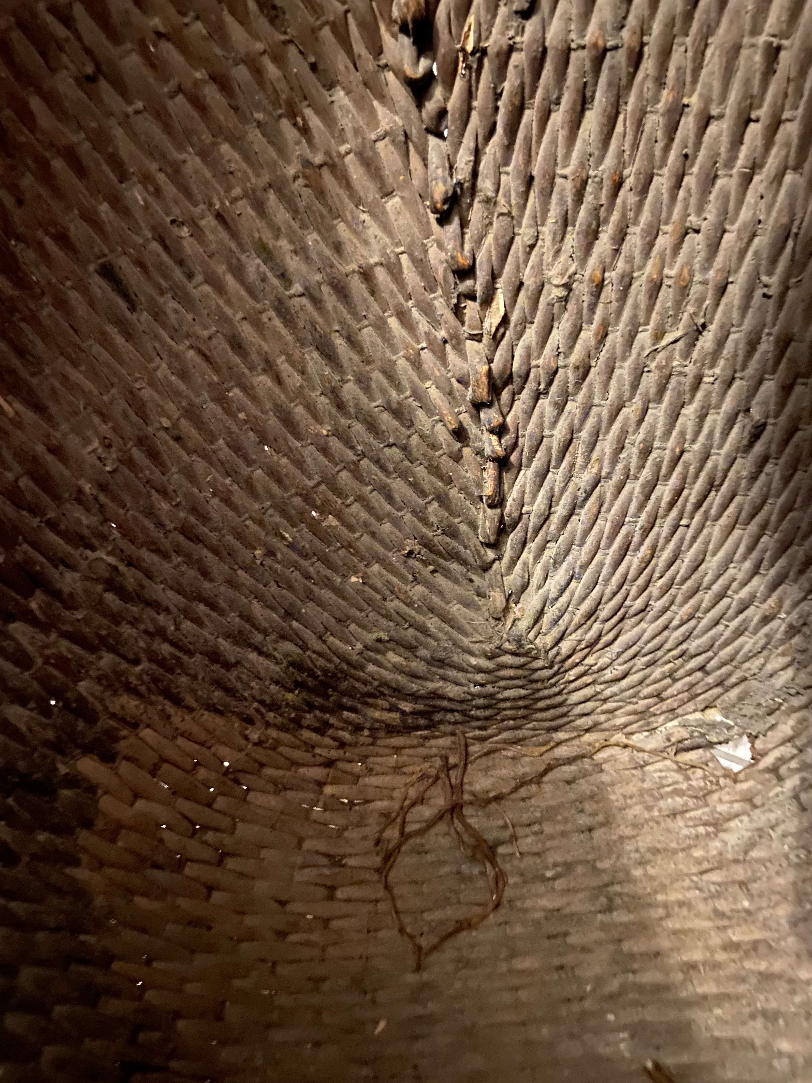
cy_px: 542
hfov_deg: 53.1
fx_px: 813
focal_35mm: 26
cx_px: 406
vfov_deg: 67.3
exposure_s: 1/4
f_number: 1.8
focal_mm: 4.25
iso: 800
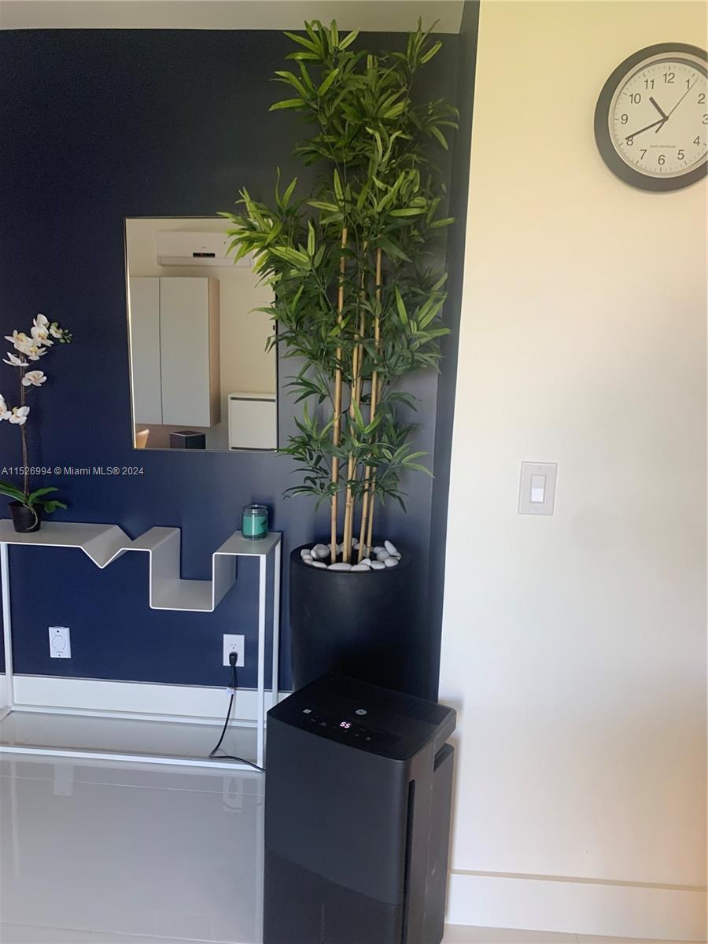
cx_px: 354
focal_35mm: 26
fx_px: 709
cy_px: 472
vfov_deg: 67.3
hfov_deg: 53.1
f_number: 1.8
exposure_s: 1/60
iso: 64
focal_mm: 4.25
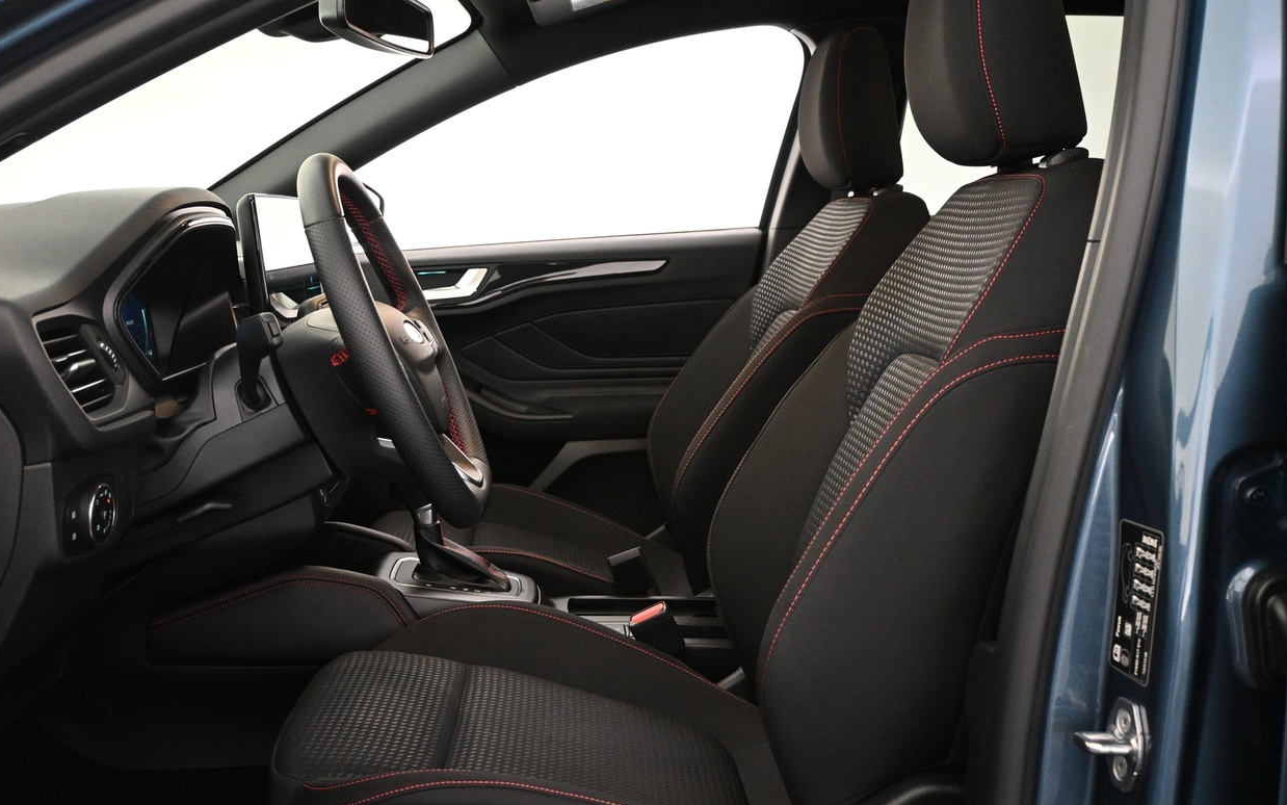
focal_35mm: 40
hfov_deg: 49.2
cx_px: 580
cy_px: 379
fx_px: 1403
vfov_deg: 32.0
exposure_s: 1/30
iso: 1600
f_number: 3.8
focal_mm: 20
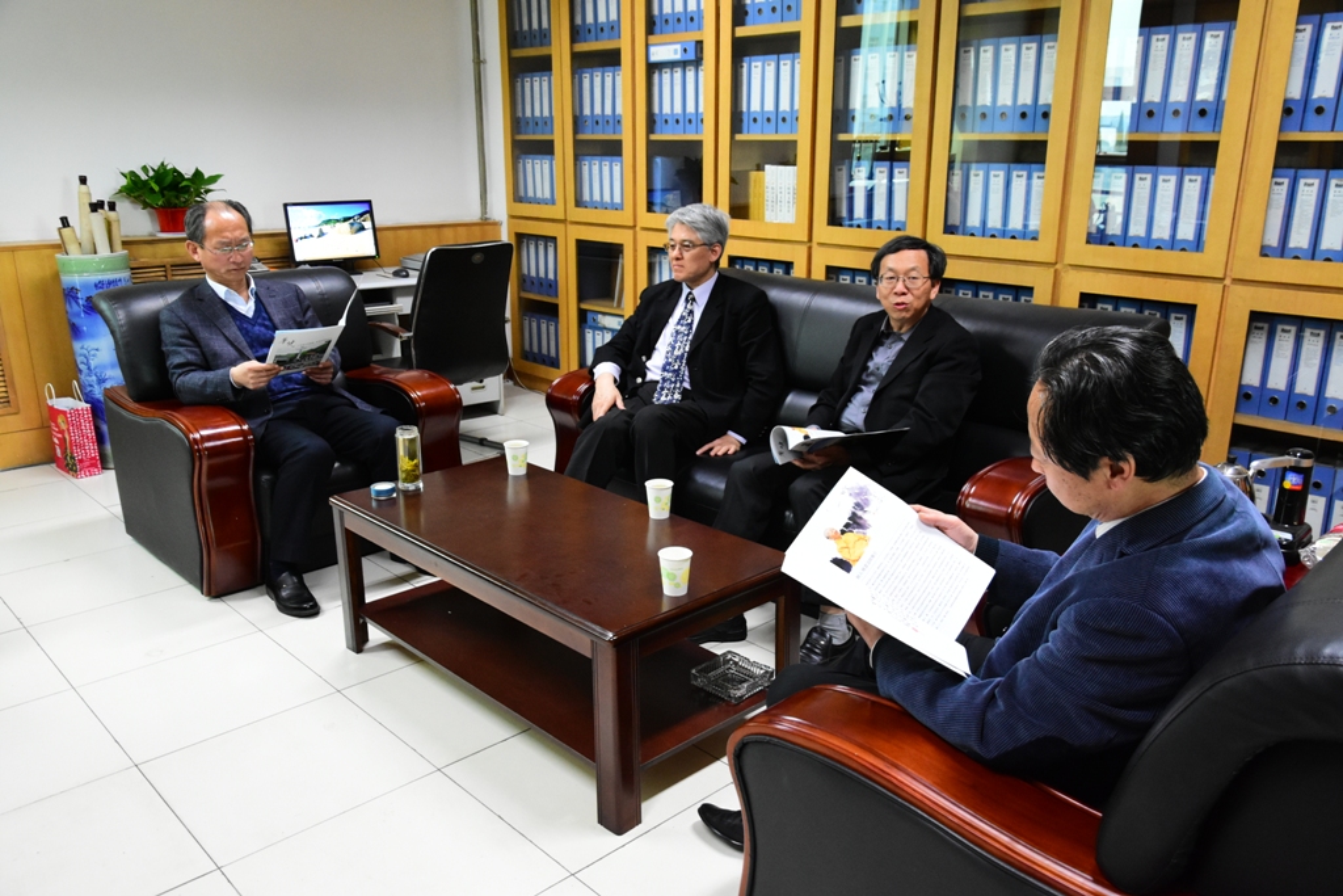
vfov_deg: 47.9
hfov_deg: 67.4
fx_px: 1007
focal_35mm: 27
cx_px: 672
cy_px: 448
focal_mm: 18
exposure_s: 1/40
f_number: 5.6
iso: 2500
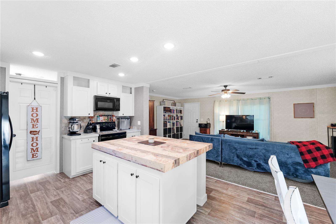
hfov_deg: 104.3
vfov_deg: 81.2
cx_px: 168
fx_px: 131
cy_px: 112
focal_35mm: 14
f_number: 8
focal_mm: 14
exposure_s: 1/3
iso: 400
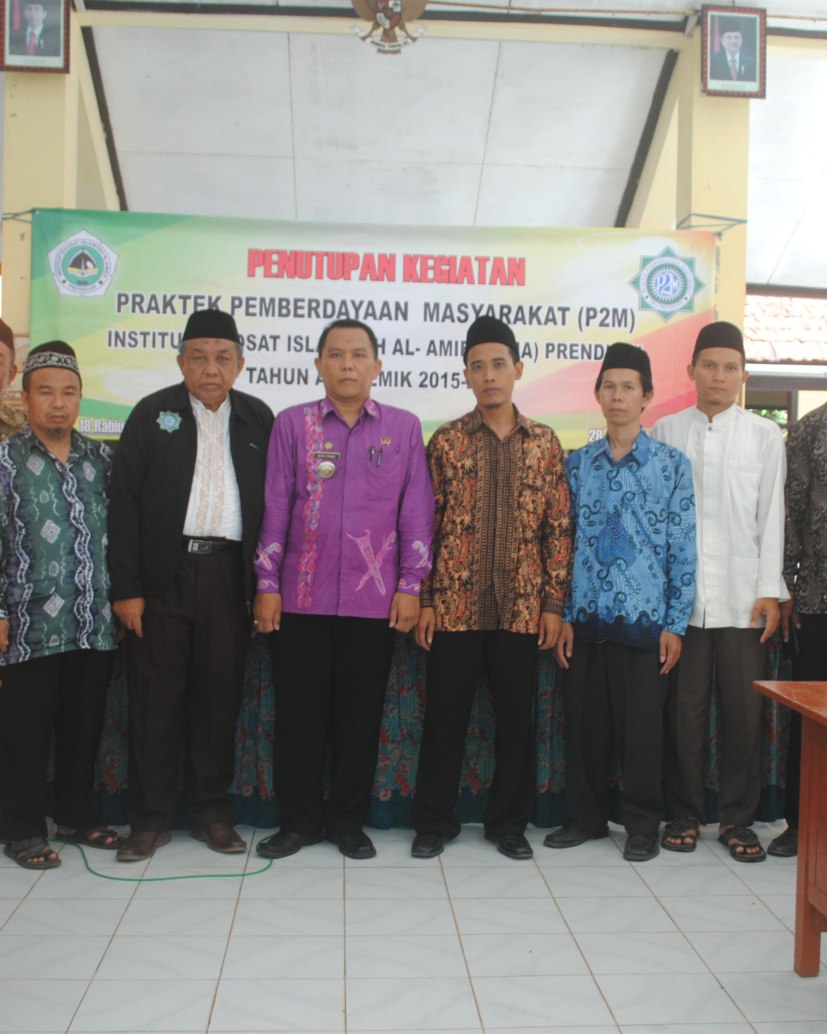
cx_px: 457
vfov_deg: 42.9
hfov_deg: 34.9
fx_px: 1315
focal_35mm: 43
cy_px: 515
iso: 200
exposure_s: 1/80
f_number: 4.5
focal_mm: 20
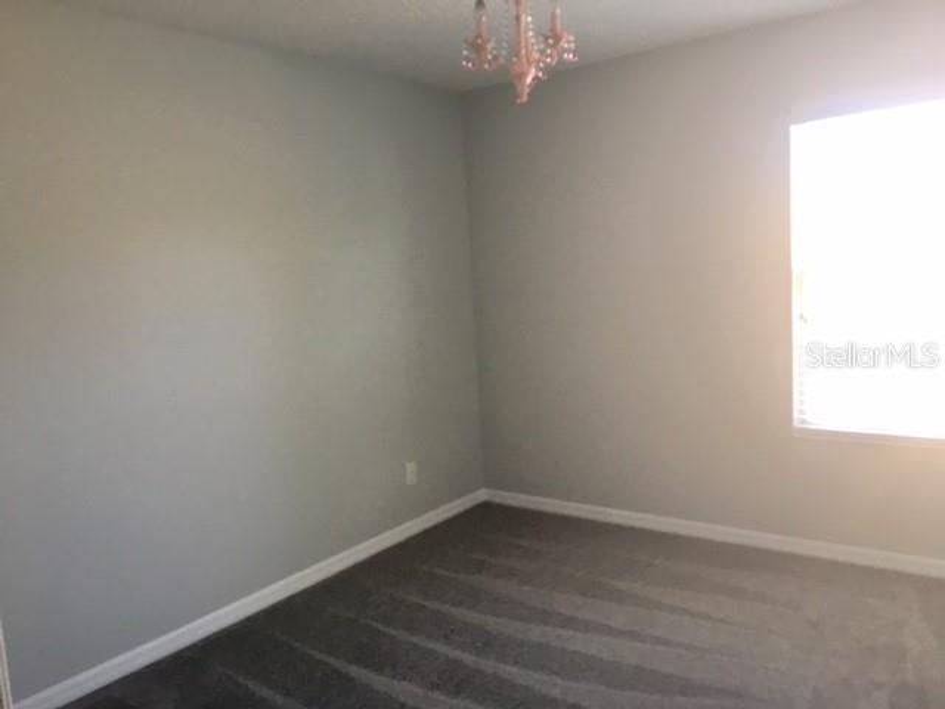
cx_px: 472
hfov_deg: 61.7
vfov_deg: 48.2
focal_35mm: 29
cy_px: 354
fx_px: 792
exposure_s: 1/30
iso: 32
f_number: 2.2
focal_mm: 4.15
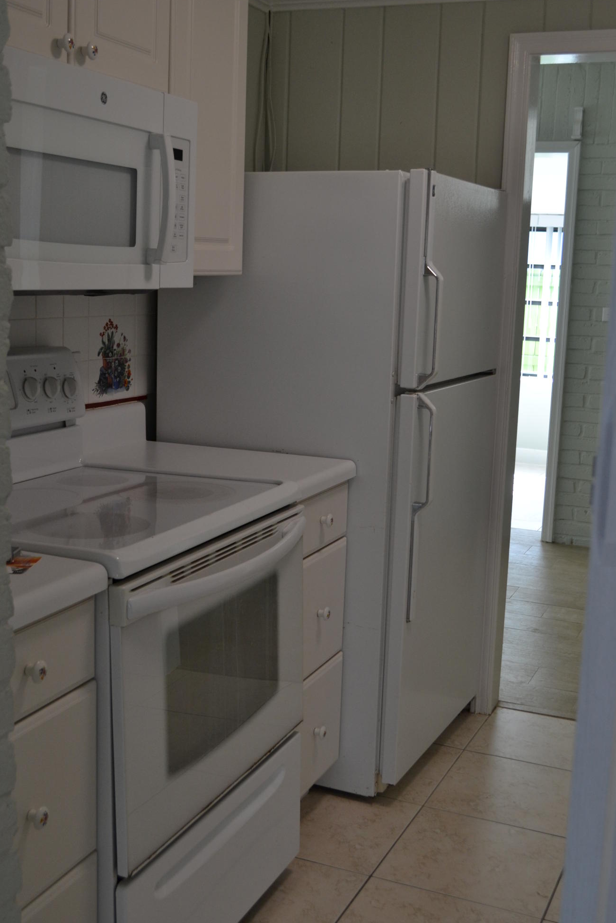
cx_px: 308
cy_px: 466
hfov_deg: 31.2
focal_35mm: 43
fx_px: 1104
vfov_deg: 45.4
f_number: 5
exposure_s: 1/100
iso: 400
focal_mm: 28
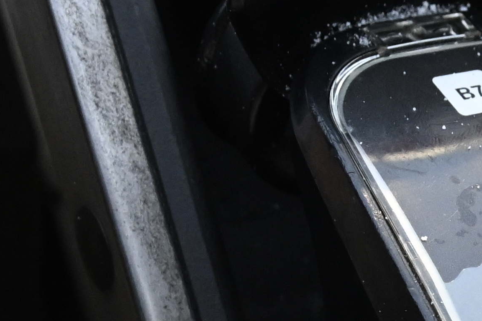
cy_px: 586
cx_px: 1033
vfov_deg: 7.7
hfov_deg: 10.7
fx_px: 2303
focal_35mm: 172
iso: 2000
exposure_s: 1/60
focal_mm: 24
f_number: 4.5
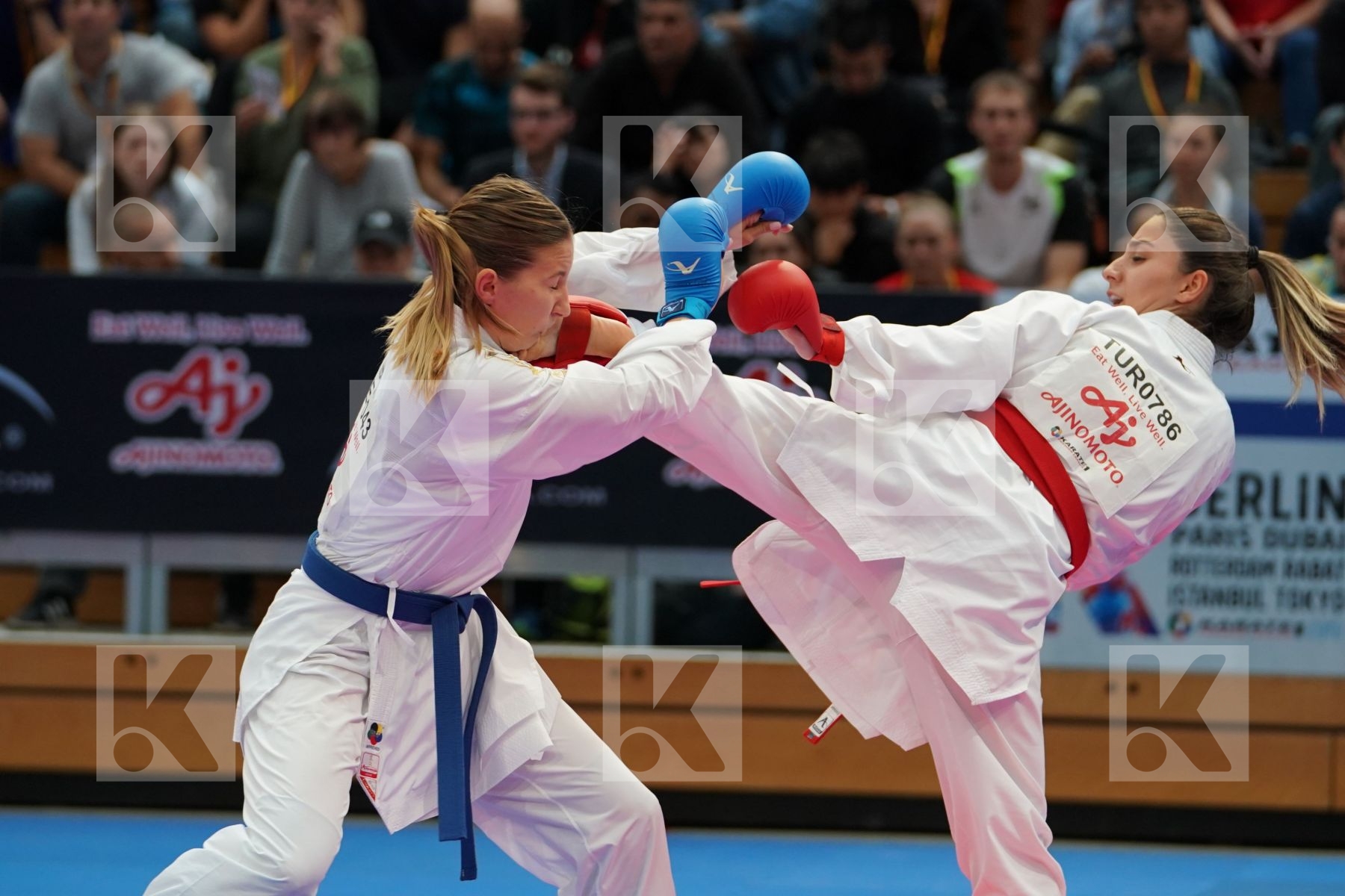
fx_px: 7210
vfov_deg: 7.1
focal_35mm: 193
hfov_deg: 10.7
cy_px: 448
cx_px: 672
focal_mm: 129
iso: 1250
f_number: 2.8
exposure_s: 1/800
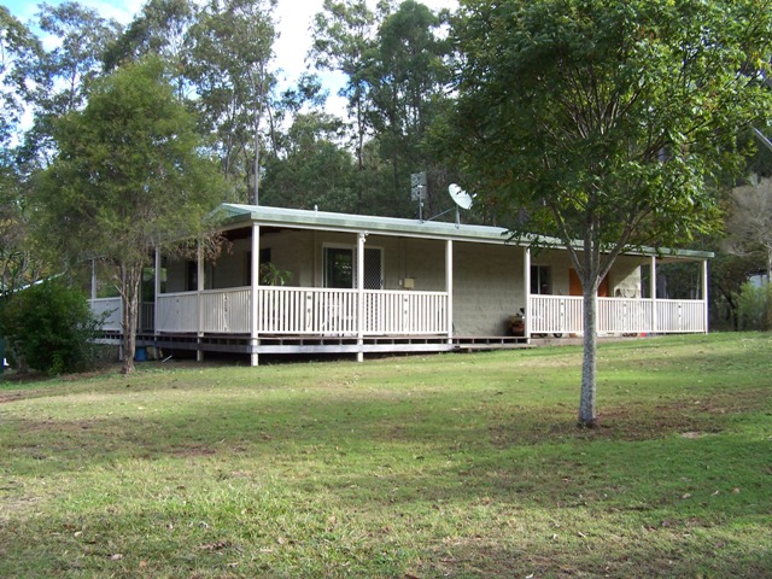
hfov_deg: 49.0
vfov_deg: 37.7
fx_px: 847
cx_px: 386
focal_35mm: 38
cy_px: 290
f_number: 2.8
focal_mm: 6.3
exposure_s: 1/200
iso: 80
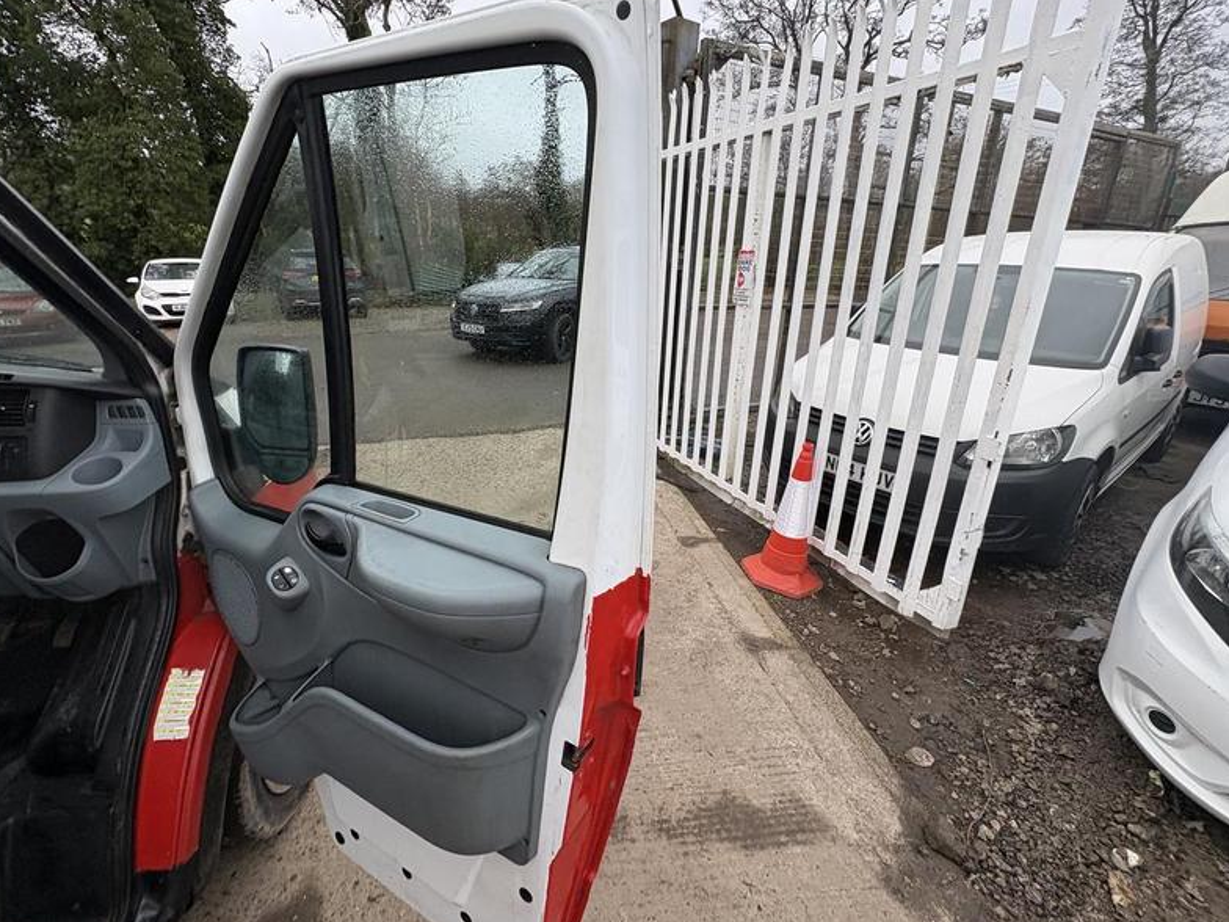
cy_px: 437
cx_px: 583
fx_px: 568
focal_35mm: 16
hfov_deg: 94.4
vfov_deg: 78.0
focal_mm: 2.22
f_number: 2.2
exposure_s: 1/215
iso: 40
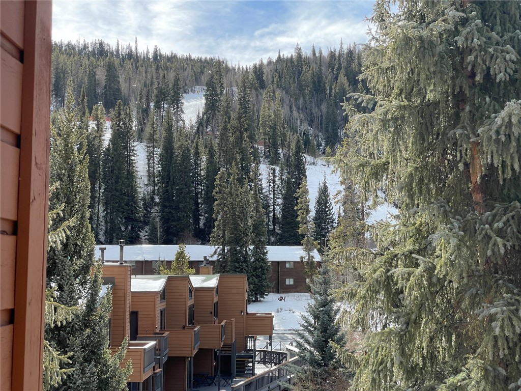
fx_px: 783
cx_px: 260
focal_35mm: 52
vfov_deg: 28.0
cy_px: 196
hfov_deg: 36.8
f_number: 2
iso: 25
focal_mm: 6
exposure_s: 1/872
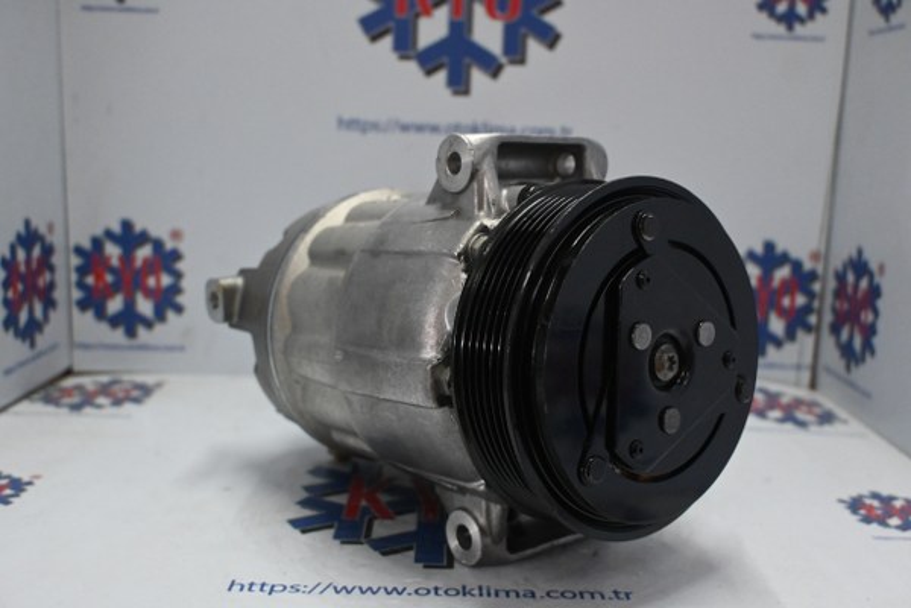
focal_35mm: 37
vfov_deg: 36.2
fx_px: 930
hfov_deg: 52.2
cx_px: 456
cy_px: 304
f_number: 4.2
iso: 3200
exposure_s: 1/100
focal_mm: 24.5
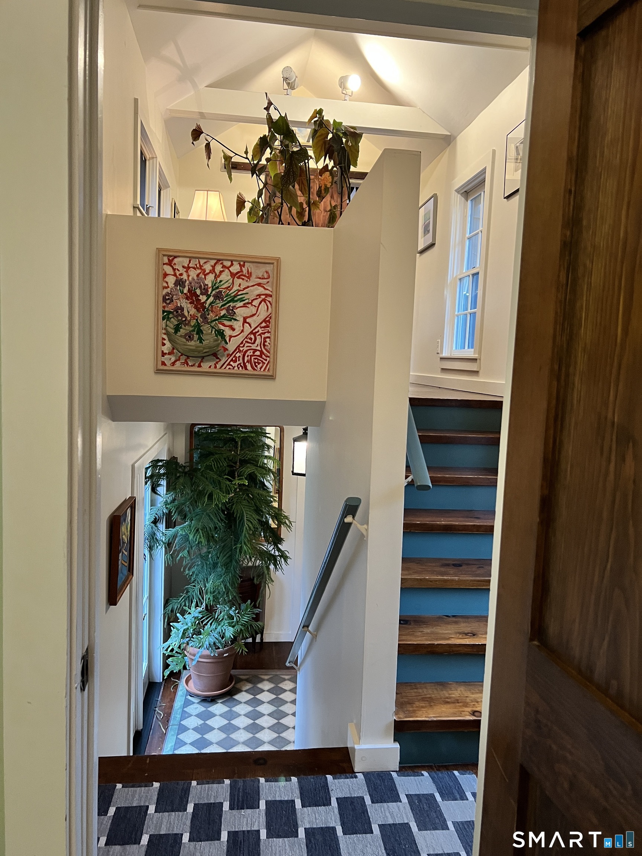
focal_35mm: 26
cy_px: 428
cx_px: 321
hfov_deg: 53.1
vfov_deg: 67.3
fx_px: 643
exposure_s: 1/60
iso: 400
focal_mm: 5.7
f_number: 1.5
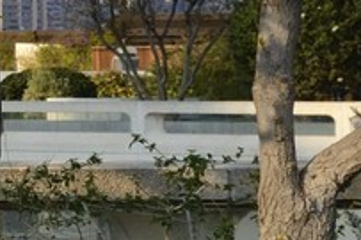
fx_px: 2525
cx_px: -775
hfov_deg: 7.2
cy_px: 7
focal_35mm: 252
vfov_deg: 5.4
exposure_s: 1/200
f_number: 9
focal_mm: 32
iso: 200
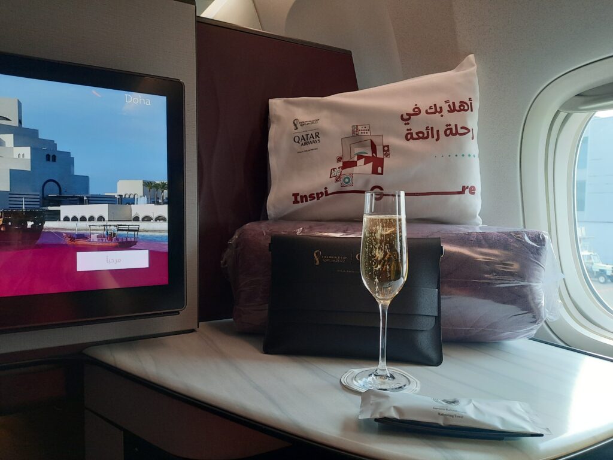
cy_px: 230
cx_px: 306
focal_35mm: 25
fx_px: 443
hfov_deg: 69.4
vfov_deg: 54.9
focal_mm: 4.6
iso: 320
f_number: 2
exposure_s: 1/60
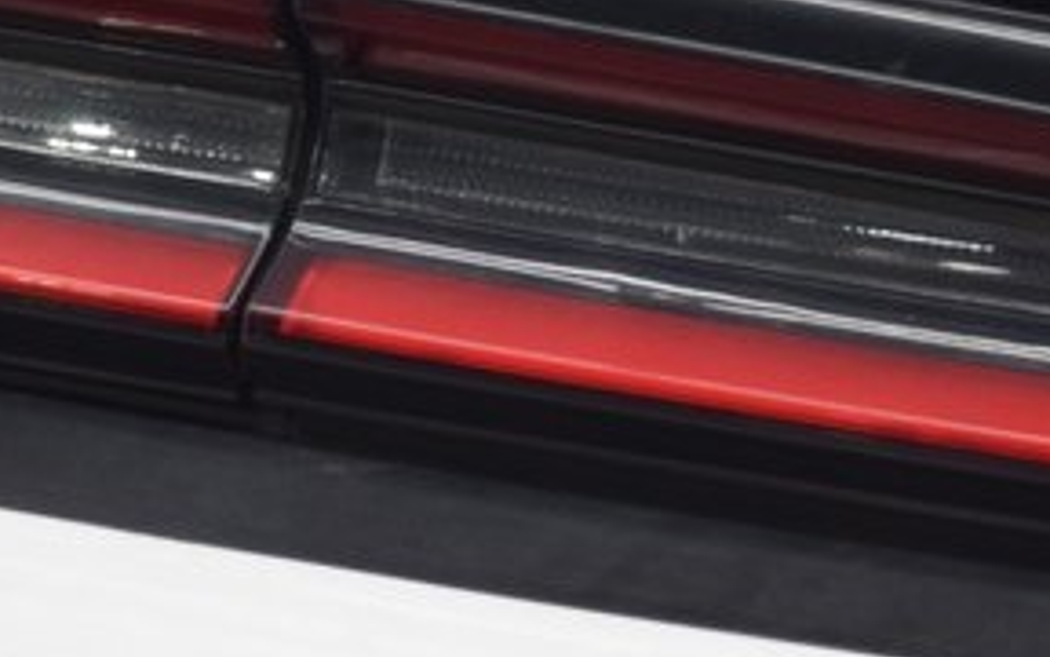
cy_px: 334
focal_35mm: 283
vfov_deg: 4.6
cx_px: 368
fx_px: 8098
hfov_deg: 7.4
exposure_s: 1/160
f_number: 5
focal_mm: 52
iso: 800
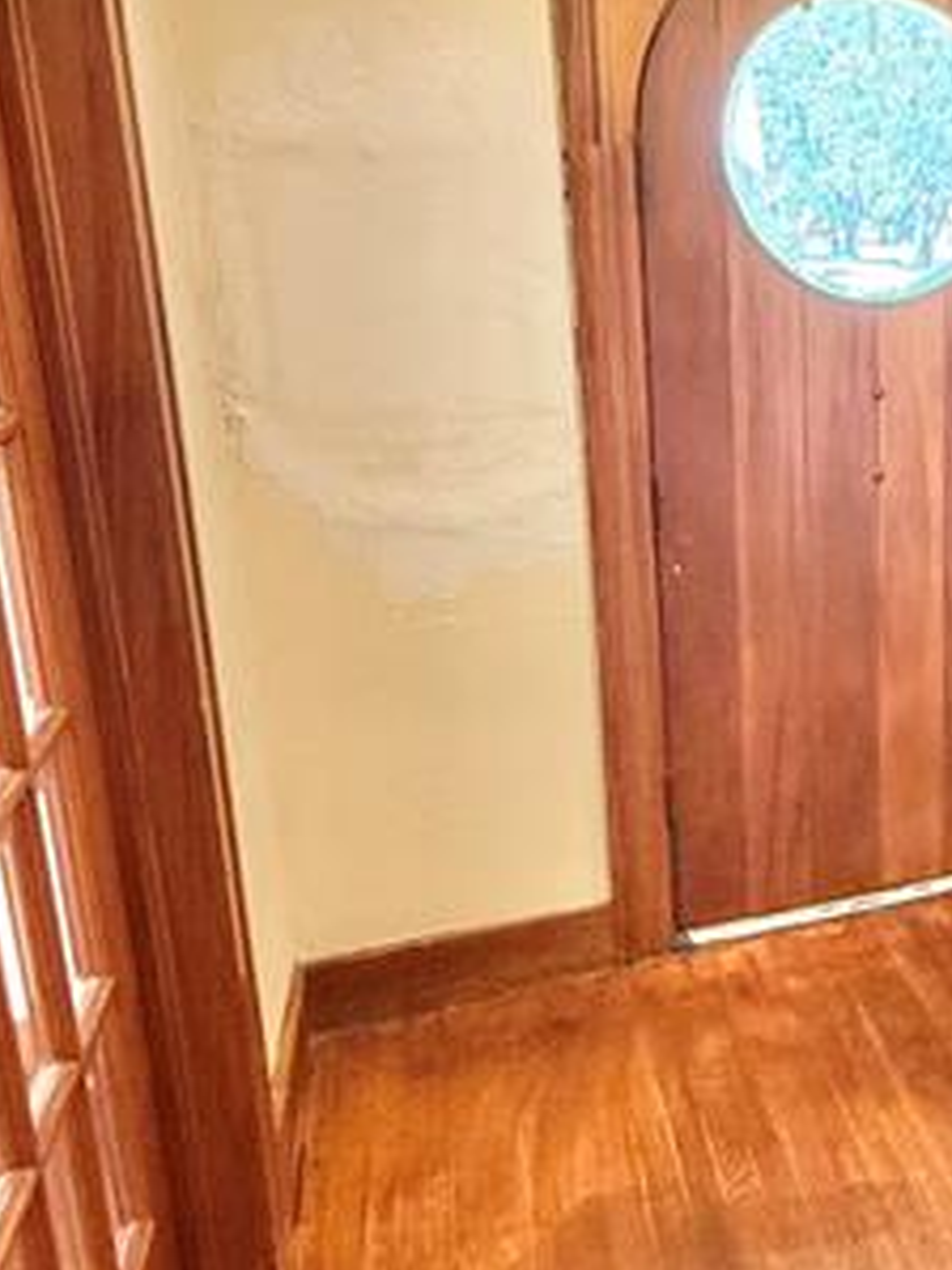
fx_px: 1321
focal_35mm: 36
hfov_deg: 33.4
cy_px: 531
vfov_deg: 51.1
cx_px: 1101
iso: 500
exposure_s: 1/60
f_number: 2.2
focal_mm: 2.22
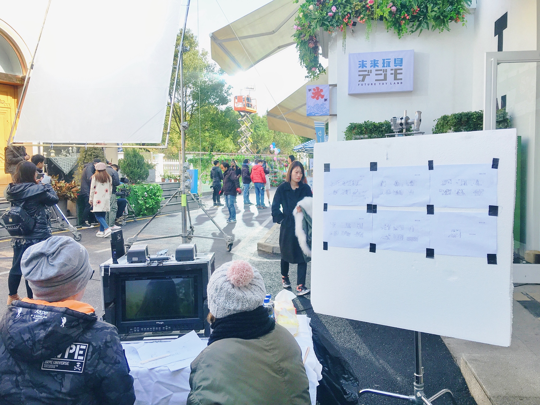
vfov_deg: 48.2
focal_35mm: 29
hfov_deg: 61.7
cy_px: 202
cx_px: 270
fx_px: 452
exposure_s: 1/466
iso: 25
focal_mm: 4.15
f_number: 2.2
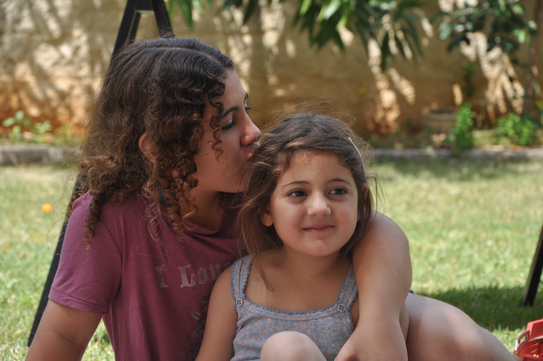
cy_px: 180
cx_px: 272
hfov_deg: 13.1
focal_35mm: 158
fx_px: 2373
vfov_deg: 8.7
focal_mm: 105
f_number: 7.1
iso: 200
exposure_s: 1/200
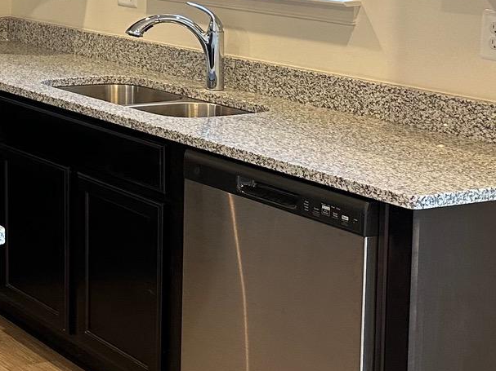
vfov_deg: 17.7
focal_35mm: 81
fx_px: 1160
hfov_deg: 20.4
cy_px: -11
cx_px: -261
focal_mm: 6.86
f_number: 1.78
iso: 200
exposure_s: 1/60
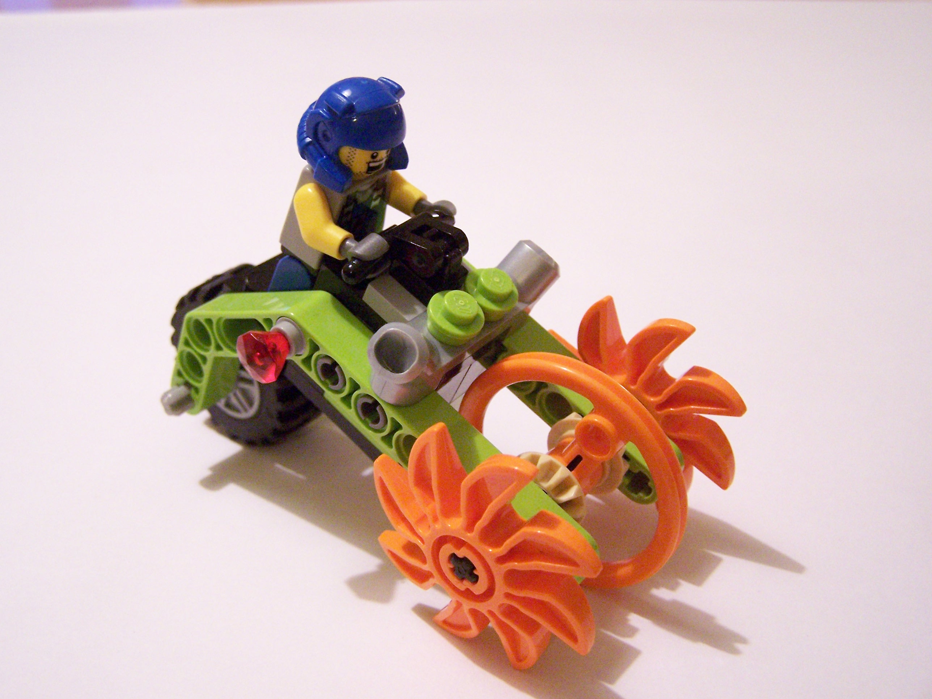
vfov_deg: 37.7
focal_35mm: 38
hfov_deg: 49.0
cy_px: 350
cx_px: 466
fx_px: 1023
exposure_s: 1/15
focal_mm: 6.3
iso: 400
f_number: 2.8
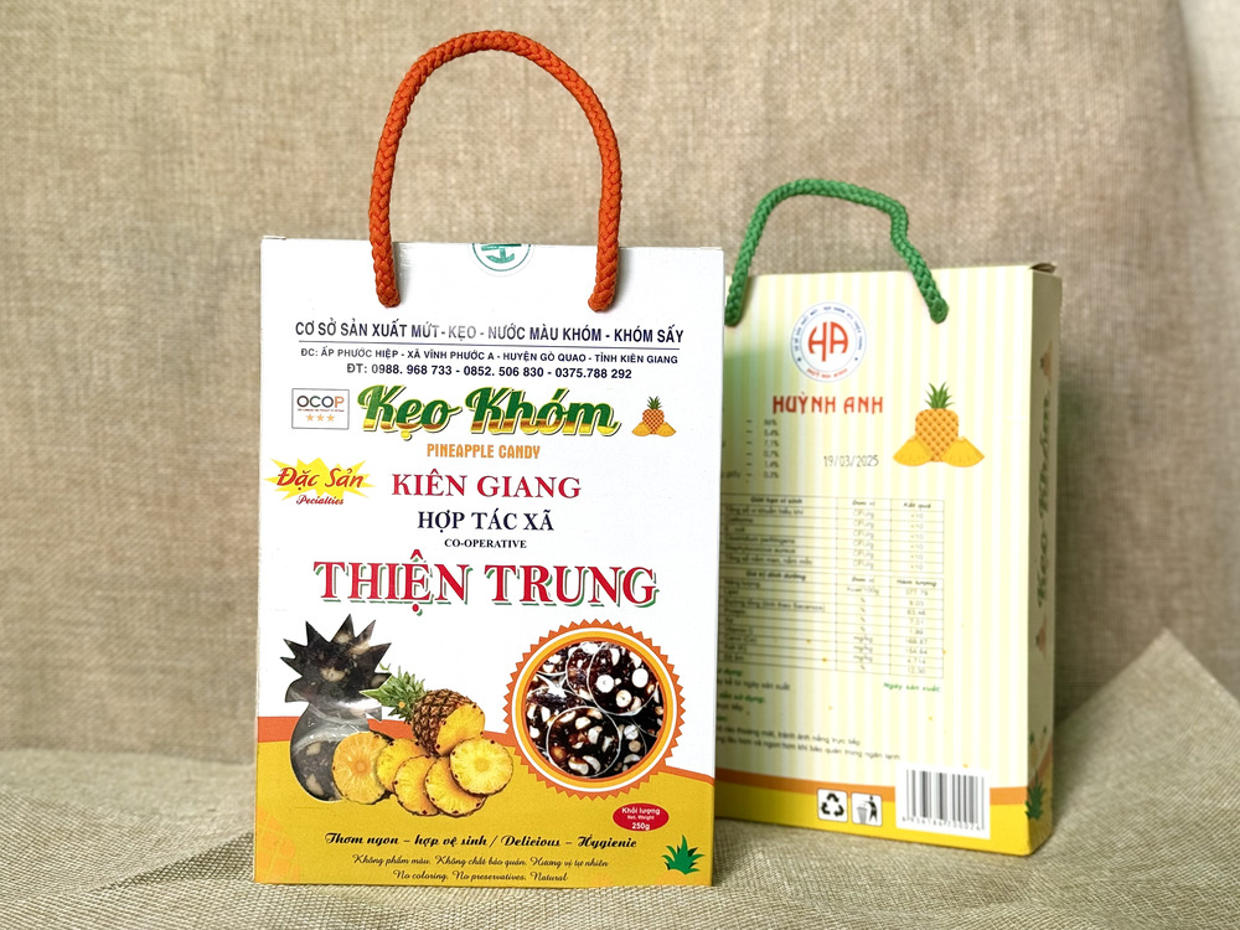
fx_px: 1719
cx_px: 620
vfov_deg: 30.3
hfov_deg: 39.7
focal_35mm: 48
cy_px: 465
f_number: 1.78
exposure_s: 1/121
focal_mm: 6.76
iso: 50
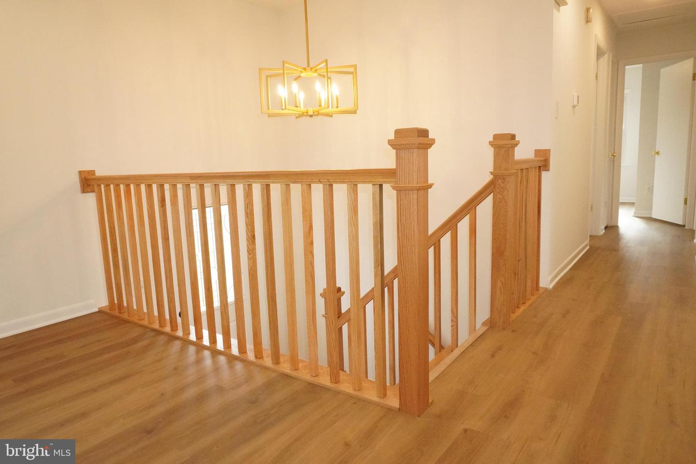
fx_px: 464
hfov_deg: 73.7
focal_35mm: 24
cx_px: 348
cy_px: 232
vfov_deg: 53.1
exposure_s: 1/160
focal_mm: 16
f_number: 10
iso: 6400
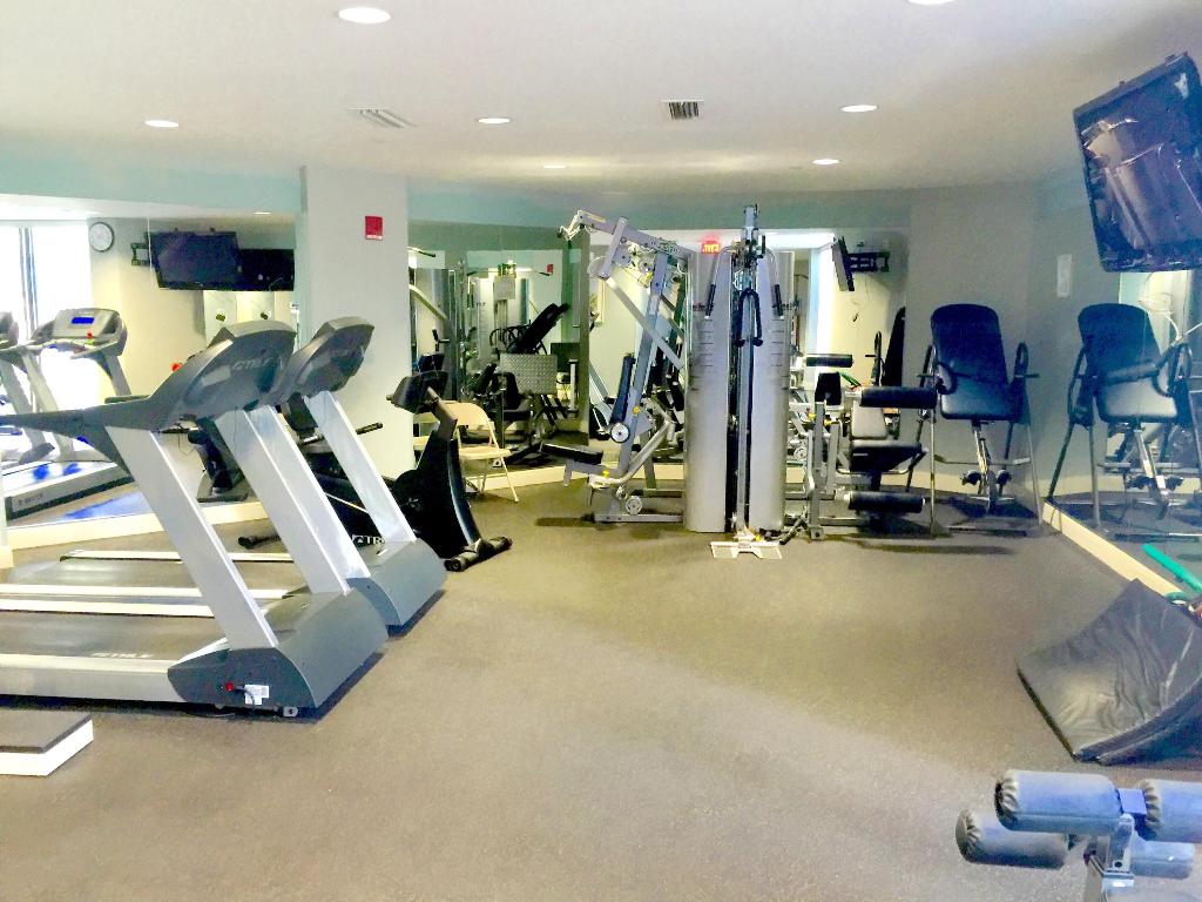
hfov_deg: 61.7
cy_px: 451
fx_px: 1007
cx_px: 601
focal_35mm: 29
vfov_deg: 48.2
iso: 64
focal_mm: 4.15
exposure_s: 1/4
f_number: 2.2
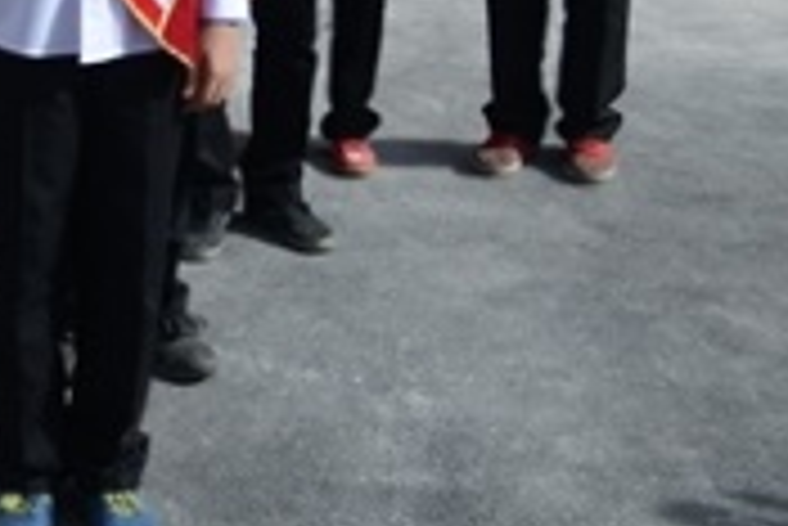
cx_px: -59
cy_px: -214
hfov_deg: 19.6
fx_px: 2191
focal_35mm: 100
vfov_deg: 13.1
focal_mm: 30
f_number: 4
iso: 200
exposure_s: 1/2000
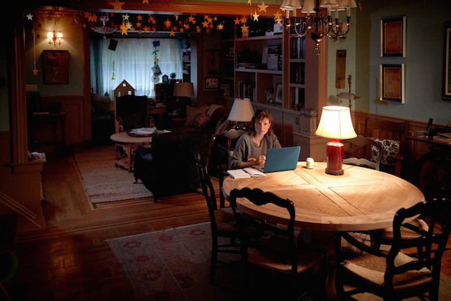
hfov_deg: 54.4
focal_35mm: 35
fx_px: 438
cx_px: 226
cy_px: 150
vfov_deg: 37.9
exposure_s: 1/100
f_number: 2.8
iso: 6400
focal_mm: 35
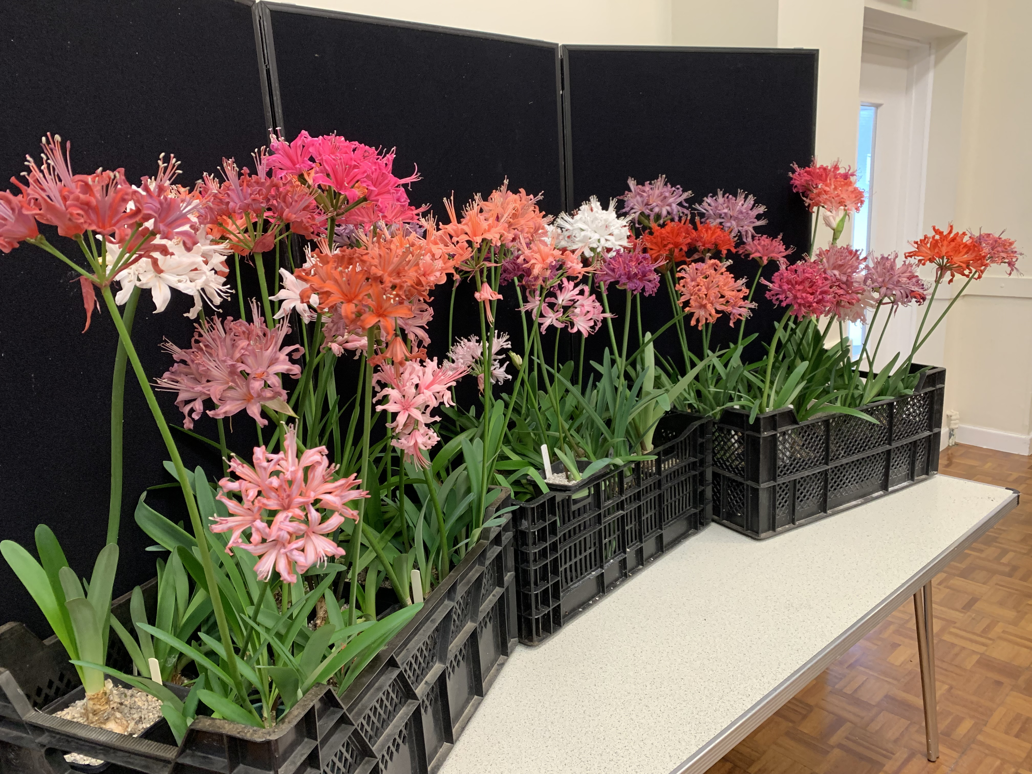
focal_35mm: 26
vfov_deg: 53.1
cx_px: 516
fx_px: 775
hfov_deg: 67.3
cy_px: 387
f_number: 1.8
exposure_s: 1/50
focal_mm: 4.25
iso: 200
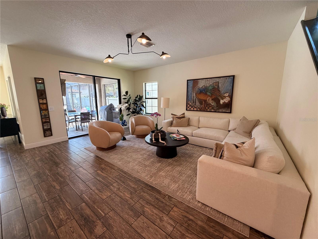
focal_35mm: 14
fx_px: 129
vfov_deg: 85.7
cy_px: 120
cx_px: 159
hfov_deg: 102.1
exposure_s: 1/120
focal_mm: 2.22
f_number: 2.2
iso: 250
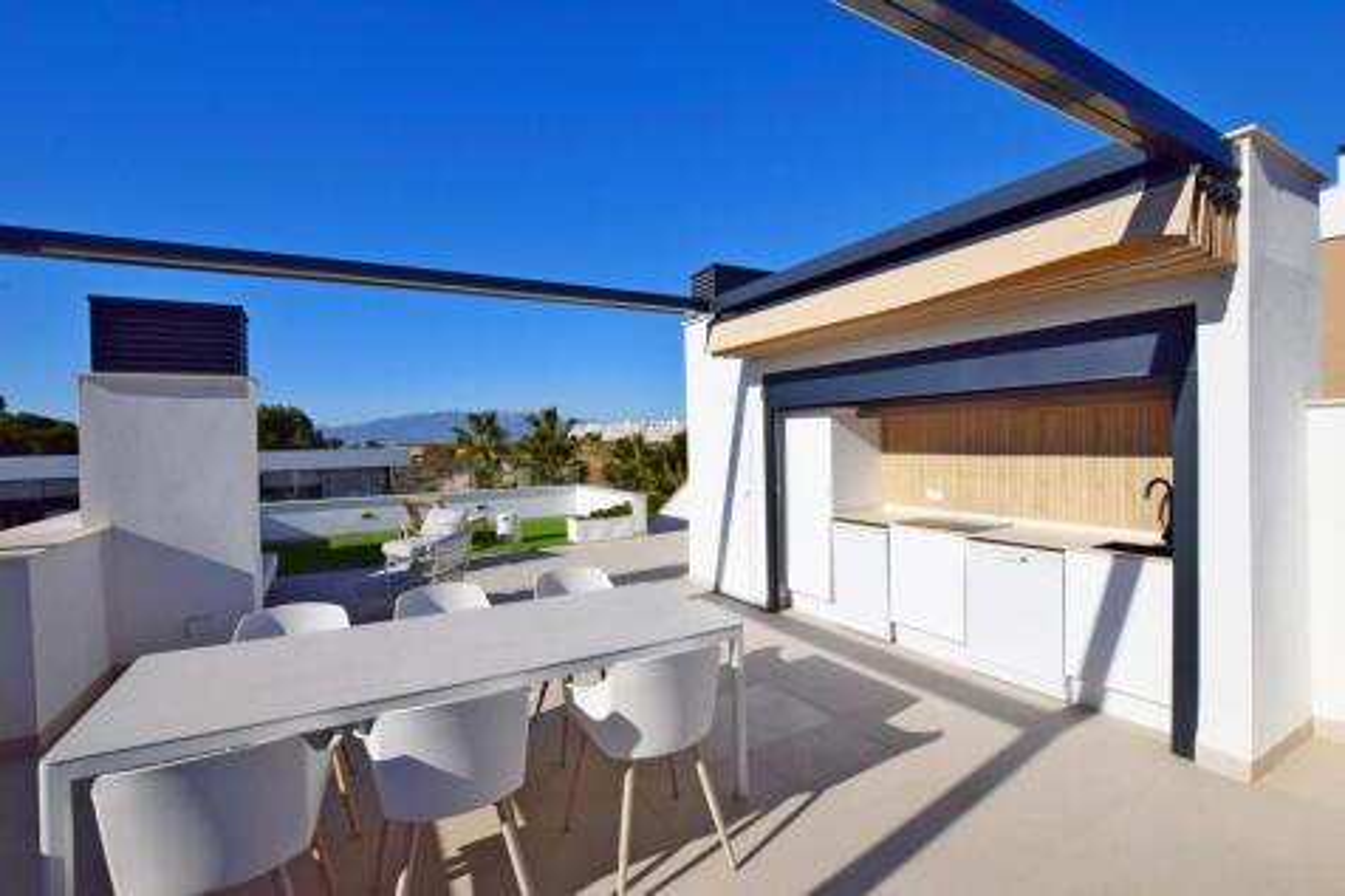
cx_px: 672
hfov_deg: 100.4
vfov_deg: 77.3
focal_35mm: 15
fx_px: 560
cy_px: 448
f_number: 13
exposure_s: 1/640
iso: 200
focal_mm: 10
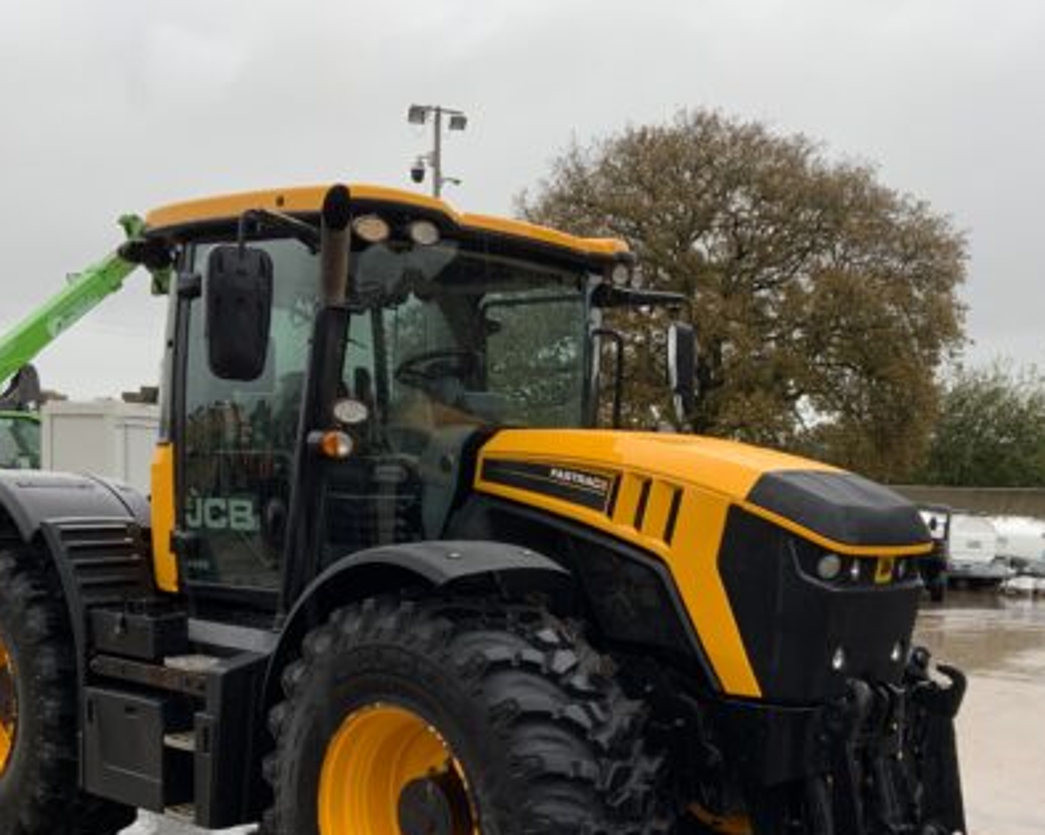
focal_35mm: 46
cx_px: 613
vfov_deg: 32.3
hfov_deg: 40.2
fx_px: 1422
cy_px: 591
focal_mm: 3
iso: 16
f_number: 1.8
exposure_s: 1/122
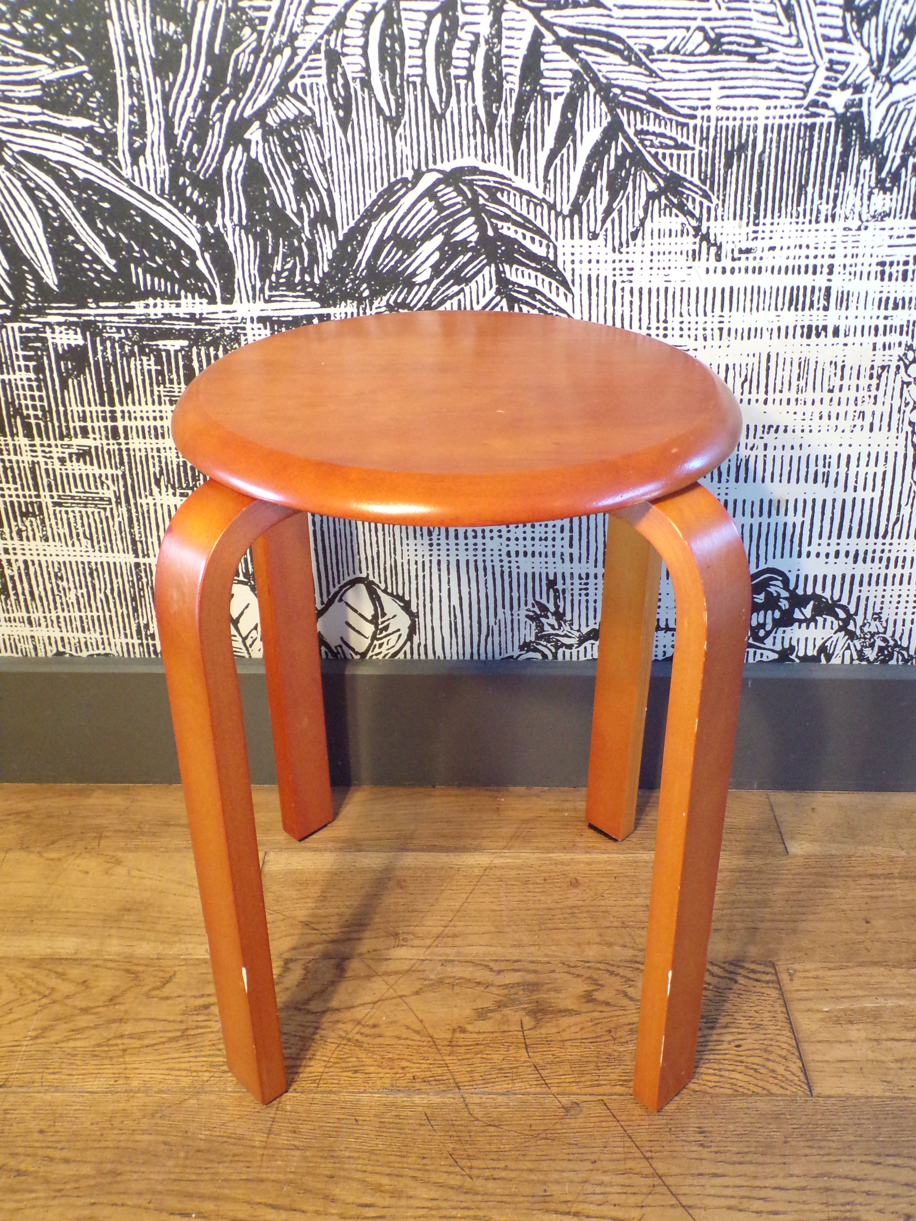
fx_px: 1129
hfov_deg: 44.2
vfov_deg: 56.8
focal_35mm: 32
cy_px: 610
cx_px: 458
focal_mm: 5.8
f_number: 3.2
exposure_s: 1/20
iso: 518
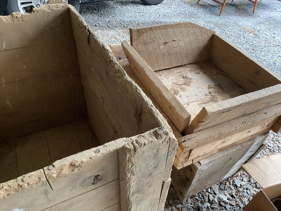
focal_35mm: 29
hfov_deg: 61.7
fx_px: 235
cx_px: 140
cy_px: 106
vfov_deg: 48.2
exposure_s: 1/60
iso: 64
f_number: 1.8
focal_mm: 3
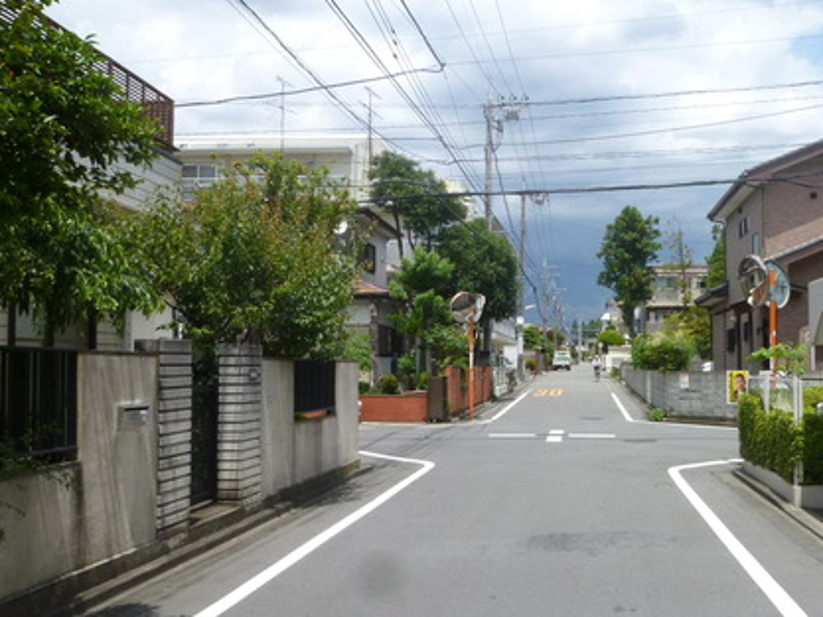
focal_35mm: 36
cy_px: 331
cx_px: 566
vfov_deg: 39.7
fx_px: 856
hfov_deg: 50.2
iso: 100
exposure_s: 1/500
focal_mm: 4.5
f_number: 5
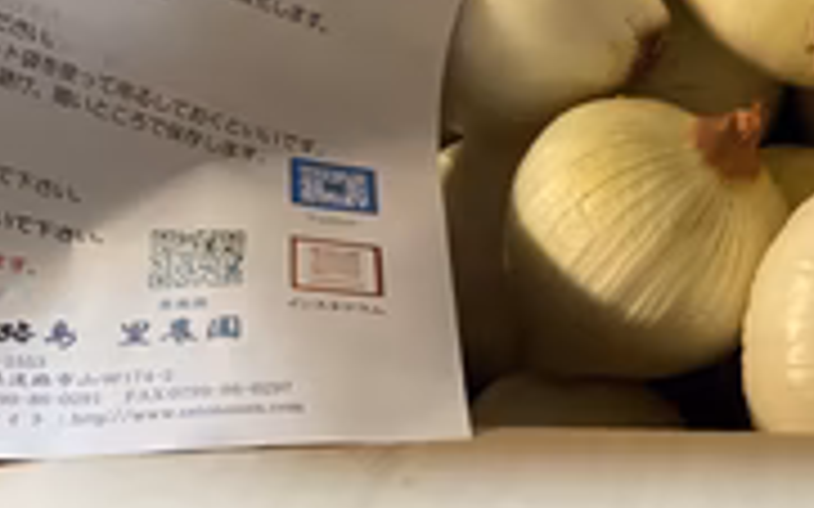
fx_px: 2706
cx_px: 643
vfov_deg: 10.6
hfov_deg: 17.0
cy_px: -76
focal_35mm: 122
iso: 400
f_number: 2
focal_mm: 6
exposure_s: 1/33
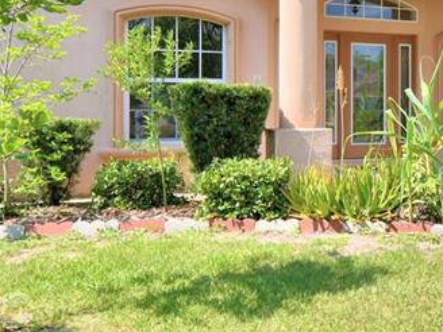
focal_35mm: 45
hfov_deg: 37.5
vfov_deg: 31.9
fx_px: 576
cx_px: 444
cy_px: 104
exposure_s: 1/1000
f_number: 4.5
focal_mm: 10
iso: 100
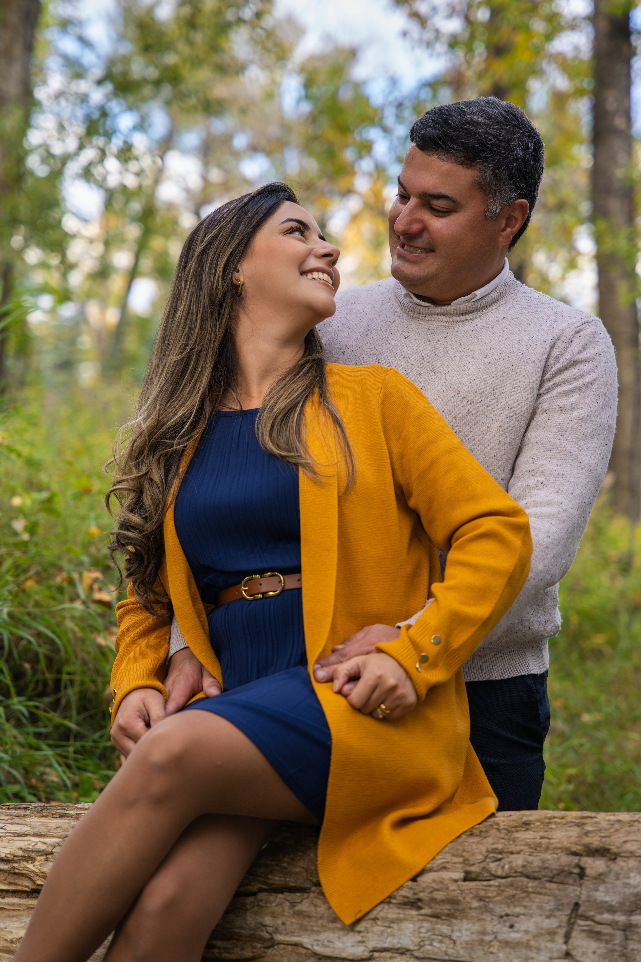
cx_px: 320
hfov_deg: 19.5
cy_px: 481
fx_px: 1869
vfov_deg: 28.8
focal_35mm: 70
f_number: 3.2
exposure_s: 1/250
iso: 125
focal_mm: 70
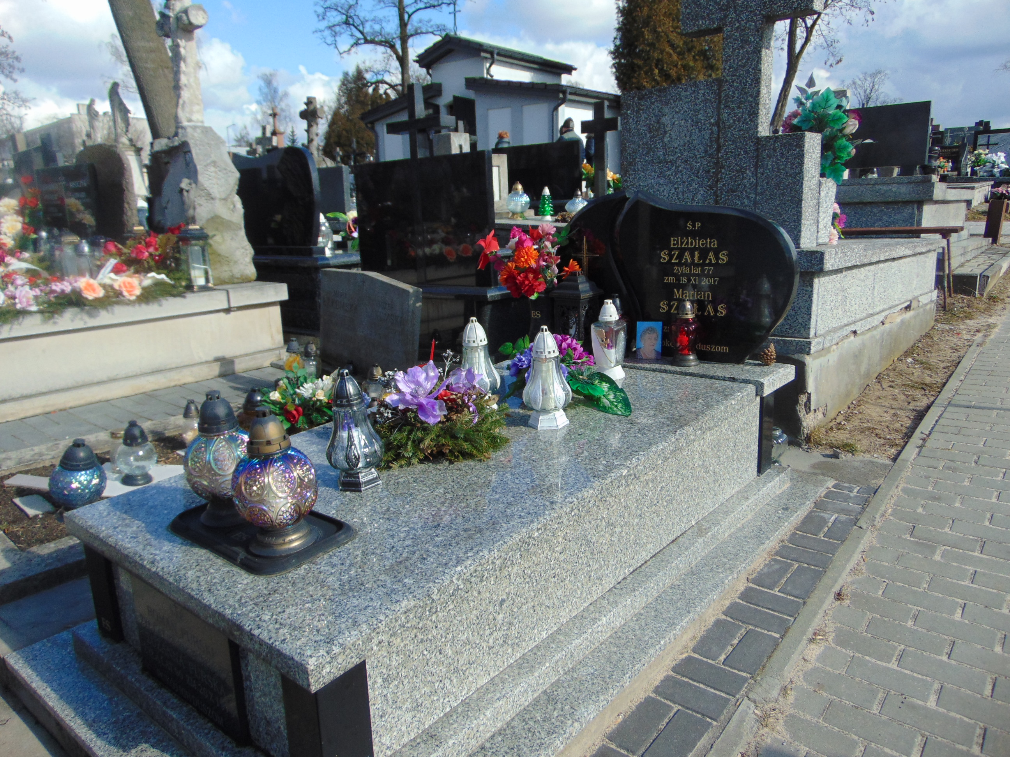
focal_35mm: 25
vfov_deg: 54.9
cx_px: 505
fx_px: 729
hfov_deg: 69.4
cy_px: 378
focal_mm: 4.5
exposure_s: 1/1000
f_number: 3
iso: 80
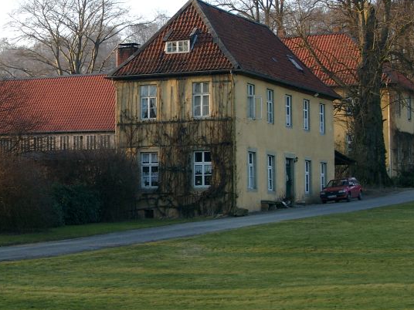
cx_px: 107
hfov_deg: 17.9
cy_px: 83
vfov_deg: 13.5
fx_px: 1304
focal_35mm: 109
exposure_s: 1/88.4
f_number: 4
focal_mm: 15.12
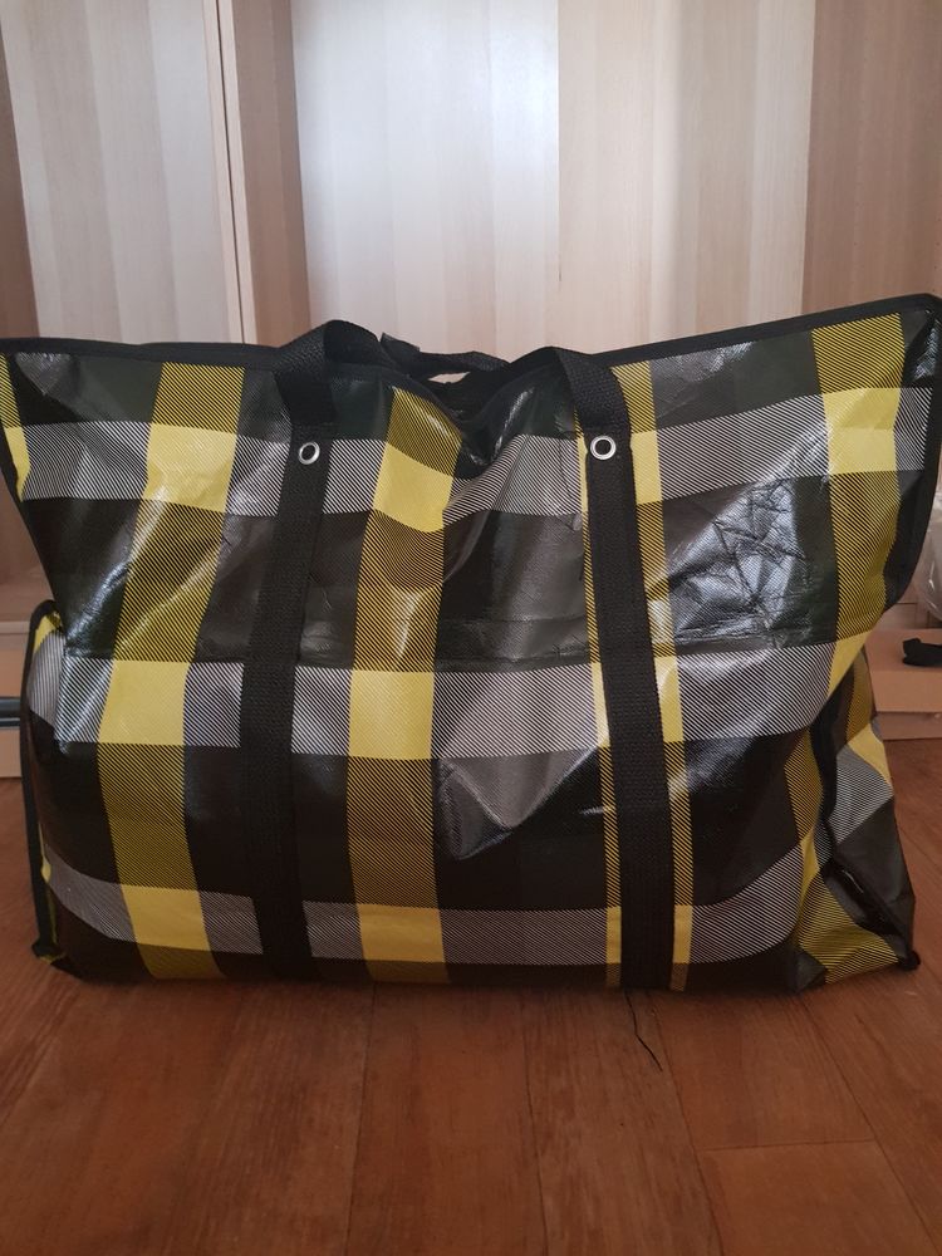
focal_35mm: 26
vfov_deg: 67.3
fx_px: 943
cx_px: 471
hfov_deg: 53.1
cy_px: 628
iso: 320
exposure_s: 1/10
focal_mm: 4.2
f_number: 1.7
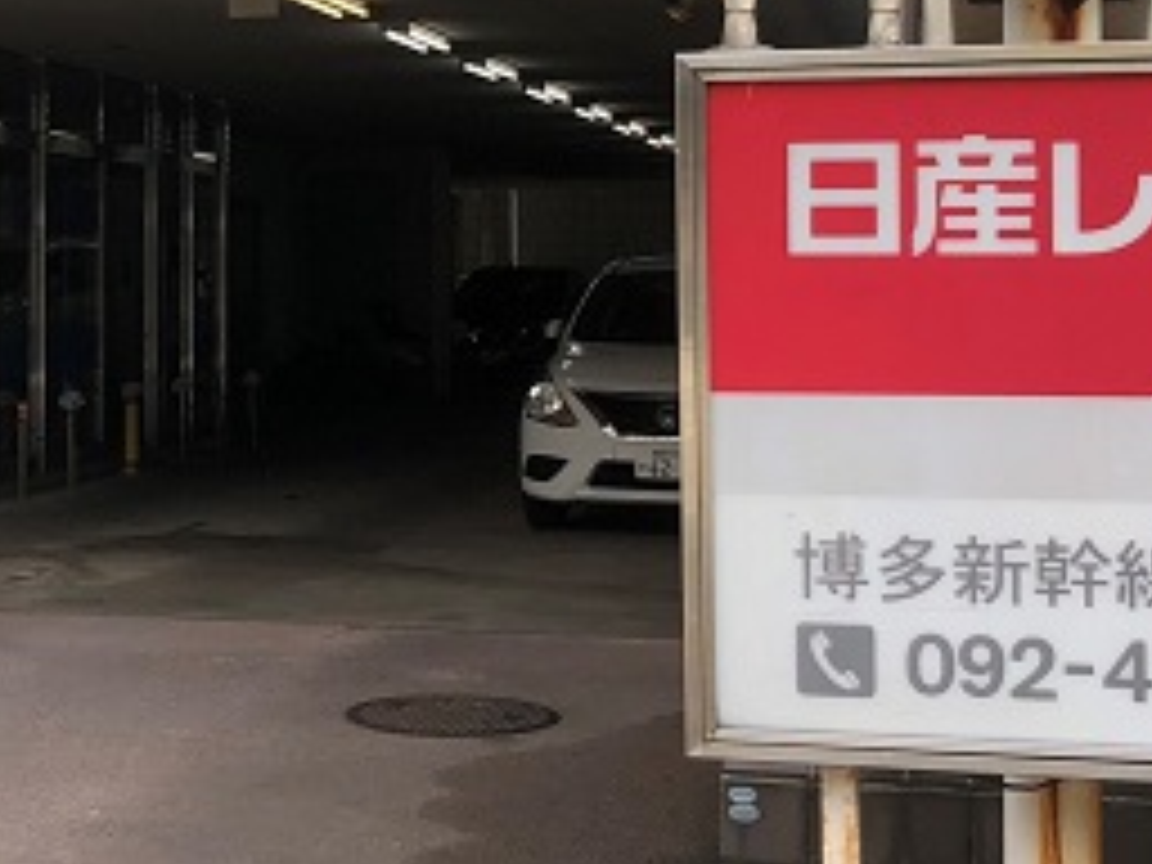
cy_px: 81
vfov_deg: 20.6
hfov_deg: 27.6
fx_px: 2330
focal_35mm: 70
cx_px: 356
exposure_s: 1/390
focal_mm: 3.99
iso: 20
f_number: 1.8
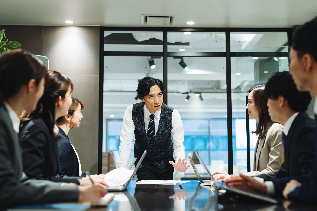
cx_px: 158
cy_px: 106
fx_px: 440
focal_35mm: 50
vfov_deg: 27.0
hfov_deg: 39.6
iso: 500
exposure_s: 1/160
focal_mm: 50
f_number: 2.8
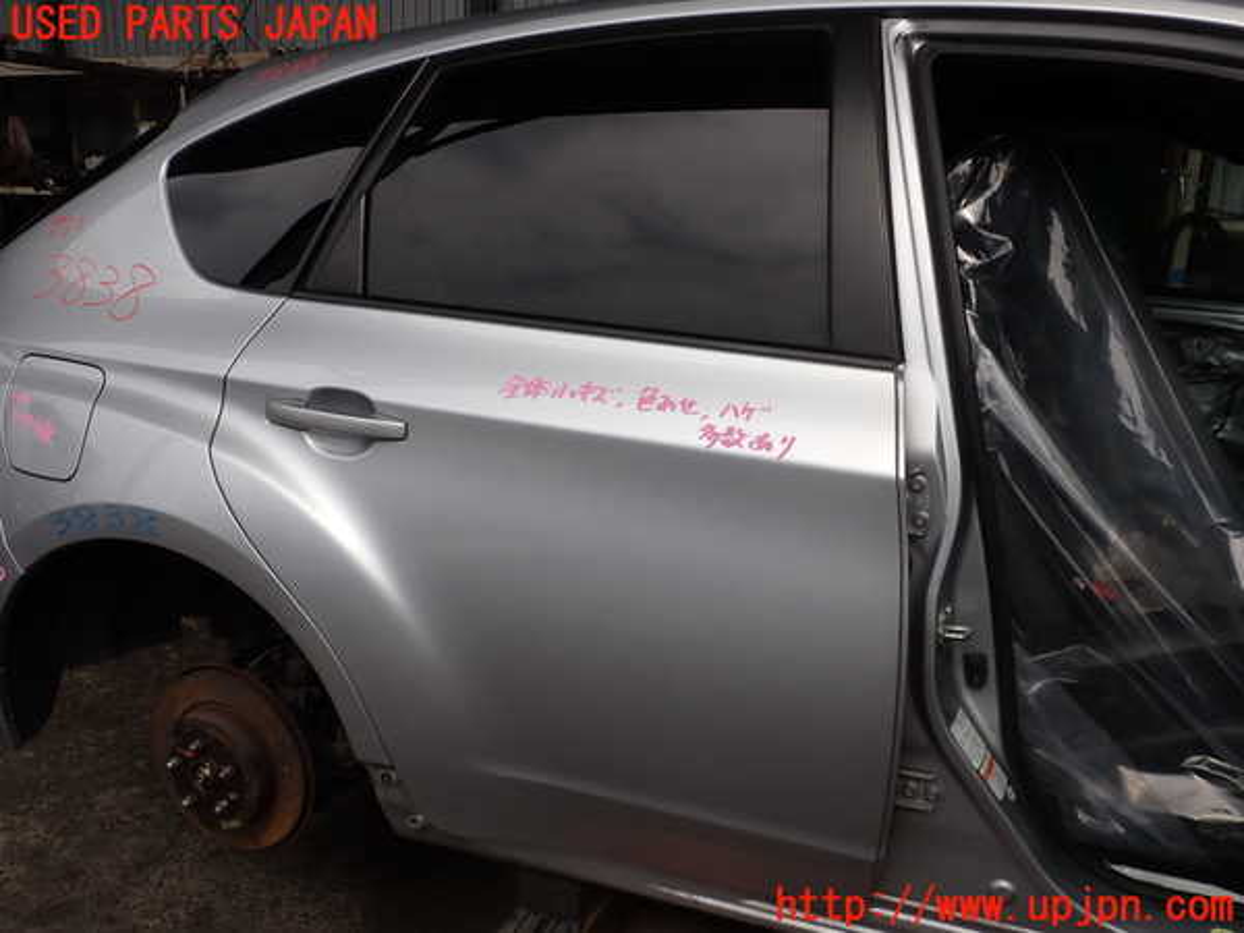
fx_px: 1078
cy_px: 466
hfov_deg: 60.0
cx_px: 622
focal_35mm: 30
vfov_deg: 46.8
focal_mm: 5.4
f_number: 3.2
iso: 100
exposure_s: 1/800
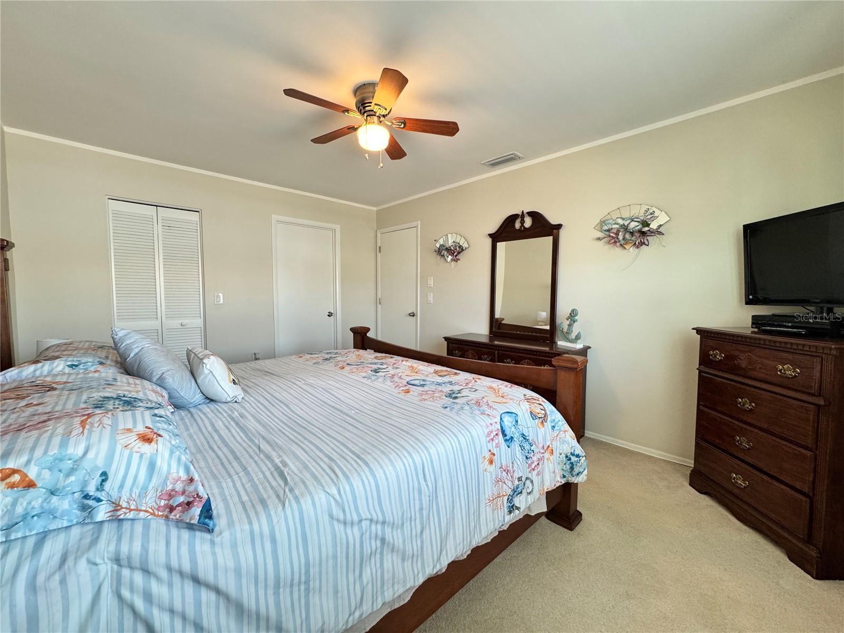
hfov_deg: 102.1
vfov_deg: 85.7
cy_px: 316
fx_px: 341
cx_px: 422
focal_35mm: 14
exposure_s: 1/99
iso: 250
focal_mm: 2.22
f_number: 2.2
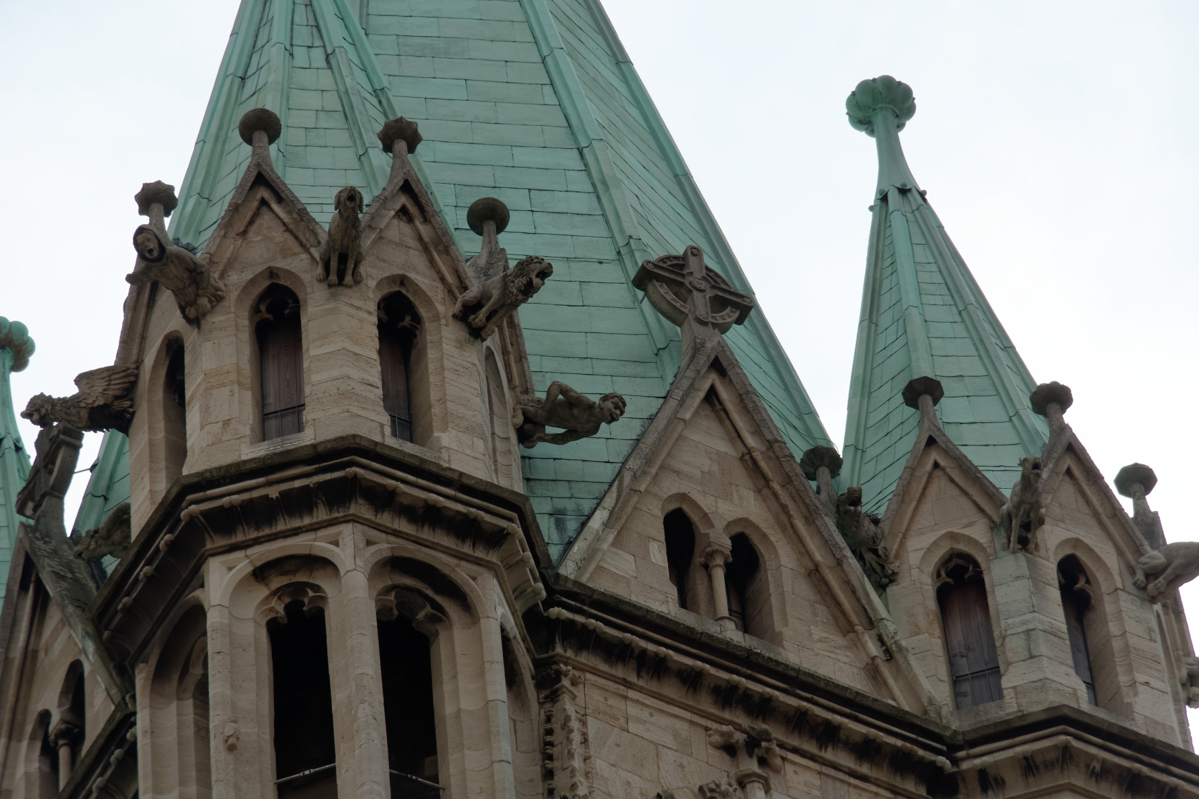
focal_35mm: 202
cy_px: 400
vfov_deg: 6.8
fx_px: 6727
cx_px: 600
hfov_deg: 10.2
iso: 400
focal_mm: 135
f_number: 10
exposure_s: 1/250
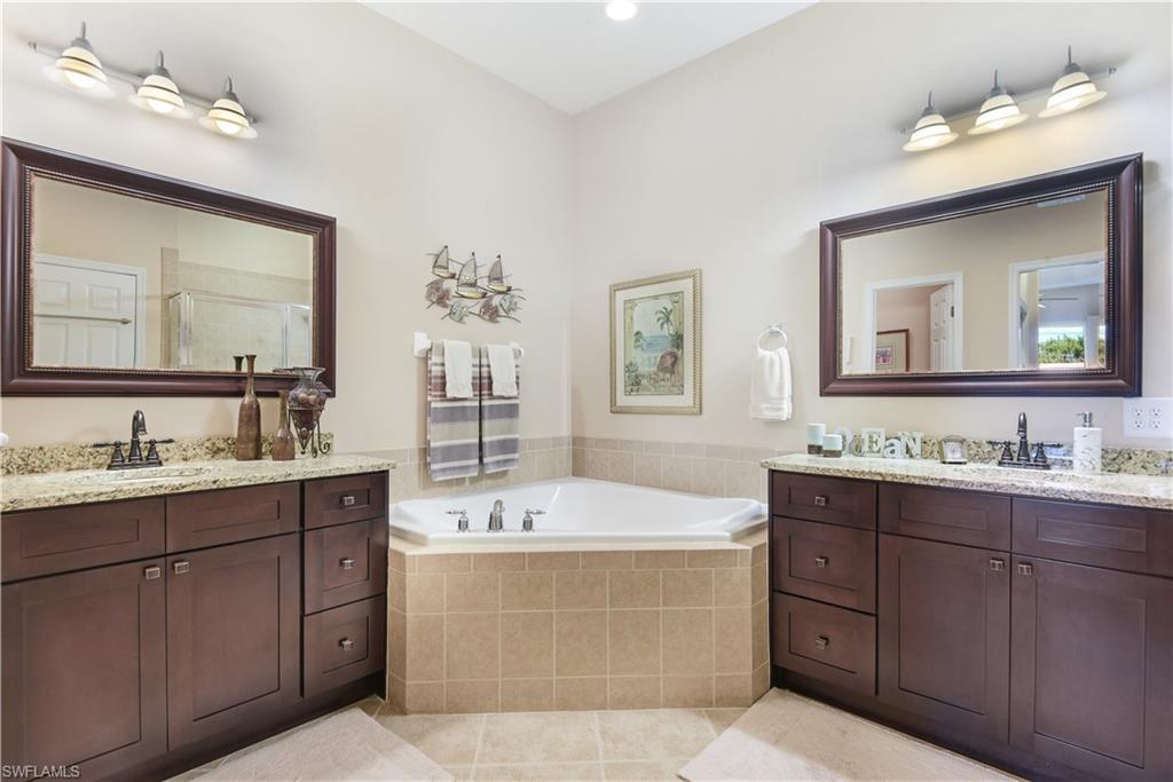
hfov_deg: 96.7
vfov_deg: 73.8
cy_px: 391
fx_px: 521
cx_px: 586
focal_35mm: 16
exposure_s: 1.6
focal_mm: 16
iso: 400
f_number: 11
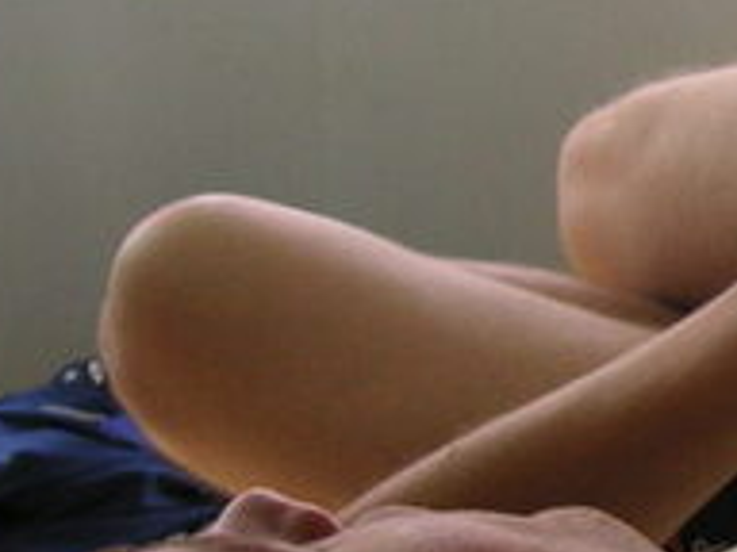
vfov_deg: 9.6
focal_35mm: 154
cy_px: 180
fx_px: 3279
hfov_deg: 12.0
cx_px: 1232
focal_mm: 6.1
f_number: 2.8
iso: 50
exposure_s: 1/60
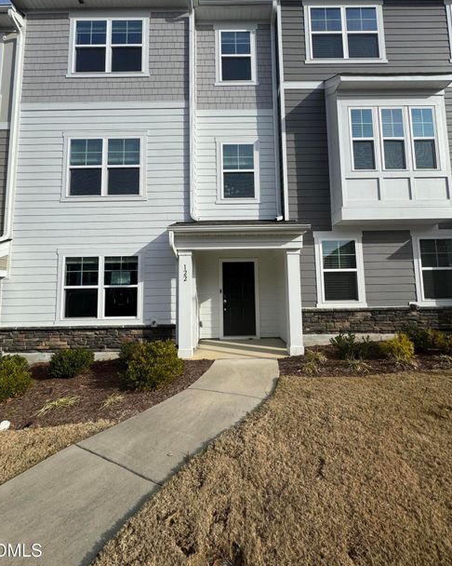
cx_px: 225
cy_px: 269
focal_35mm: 15
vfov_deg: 96.7
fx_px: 251
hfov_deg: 84.0
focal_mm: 2.22
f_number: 2.2
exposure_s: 1/2584
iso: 50
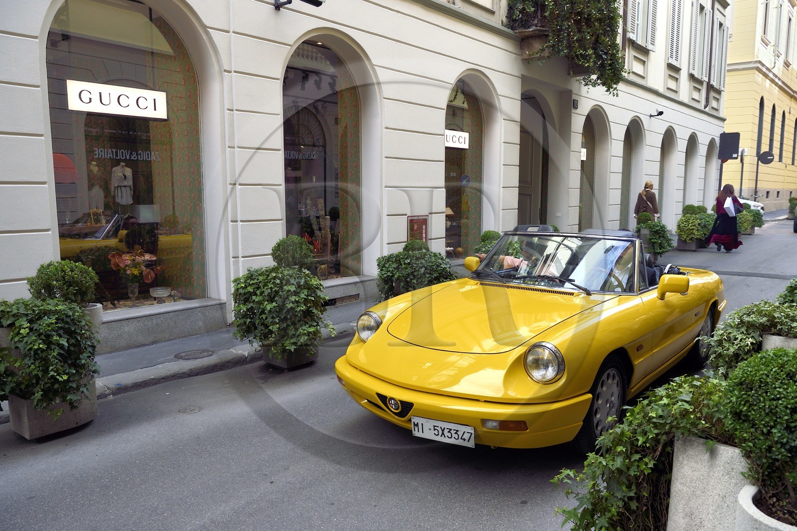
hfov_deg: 65.5
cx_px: 398
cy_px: 266
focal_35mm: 28
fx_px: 620
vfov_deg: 46.4
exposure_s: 1/400
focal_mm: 28
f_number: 6.3
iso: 400
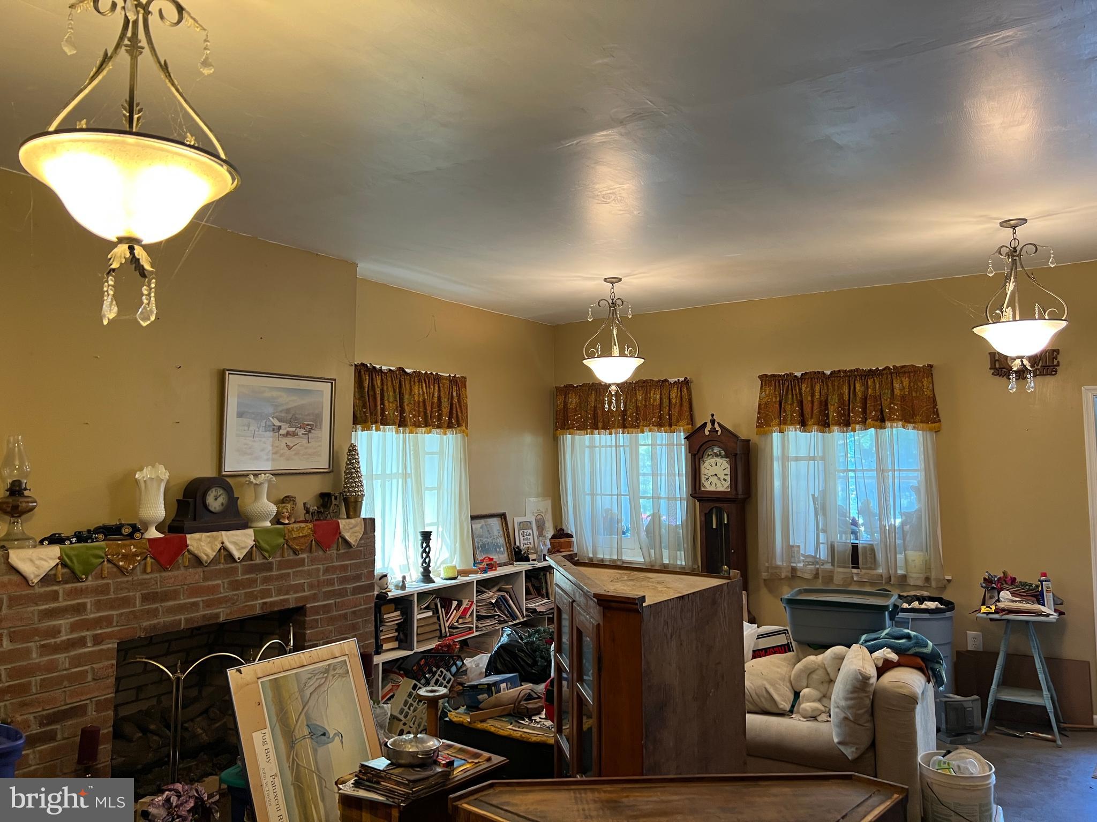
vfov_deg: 53.1
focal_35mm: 26
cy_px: 411
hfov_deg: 67.3
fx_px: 824
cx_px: 548
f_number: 1.5
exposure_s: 1/60
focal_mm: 5.7
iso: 80
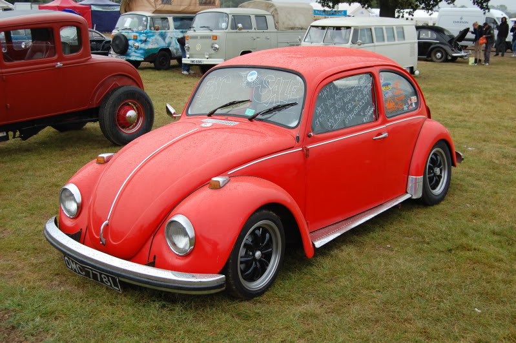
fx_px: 601
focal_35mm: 42
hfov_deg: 46.4
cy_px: 172
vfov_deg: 31.8
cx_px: 258
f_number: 6.3
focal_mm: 28
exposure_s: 1/160
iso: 200
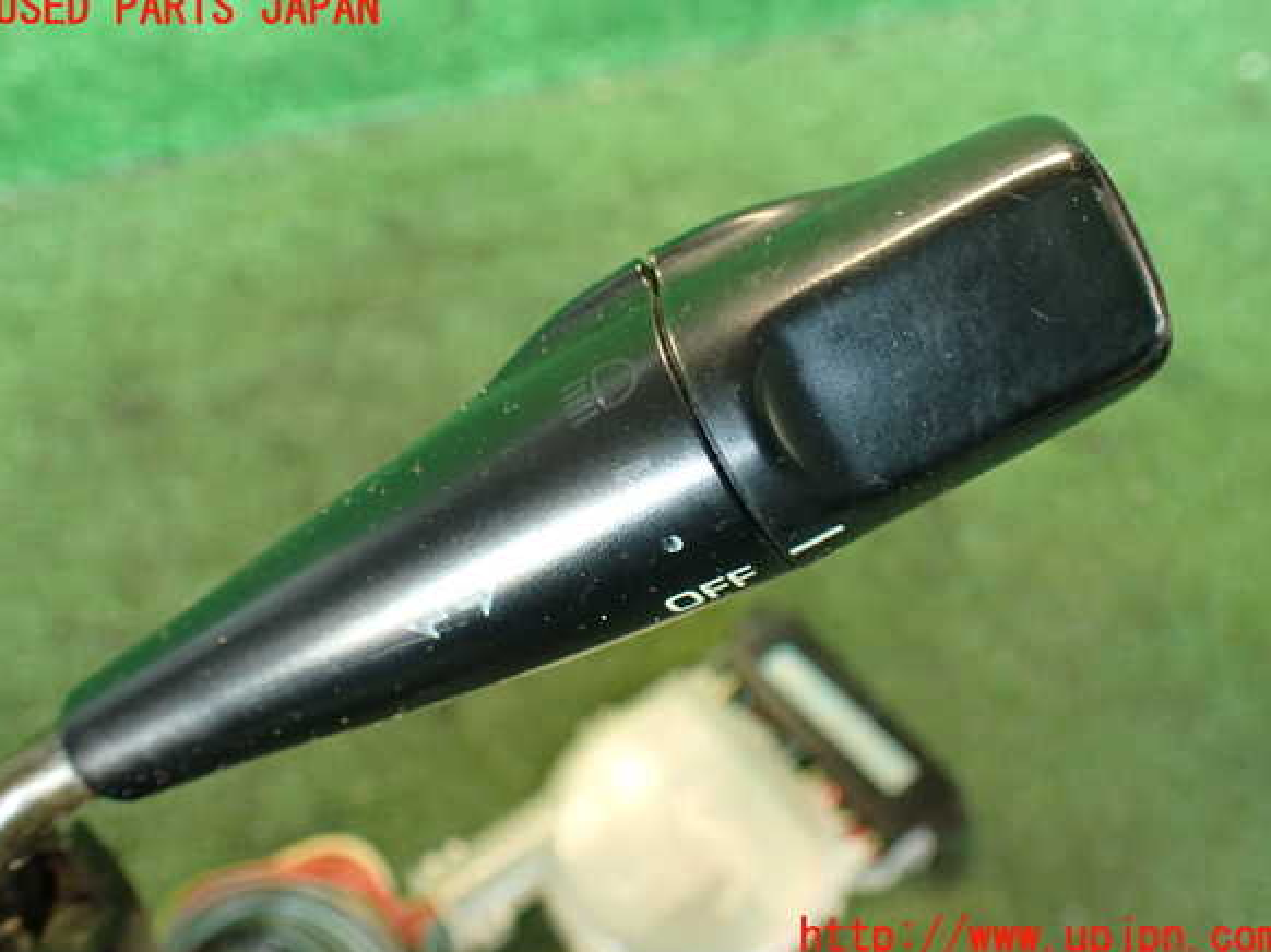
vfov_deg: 42.9
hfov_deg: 55.4
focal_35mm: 33
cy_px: 474
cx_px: 638
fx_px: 1211
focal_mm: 5.79
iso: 320
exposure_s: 1/30
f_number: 2.4
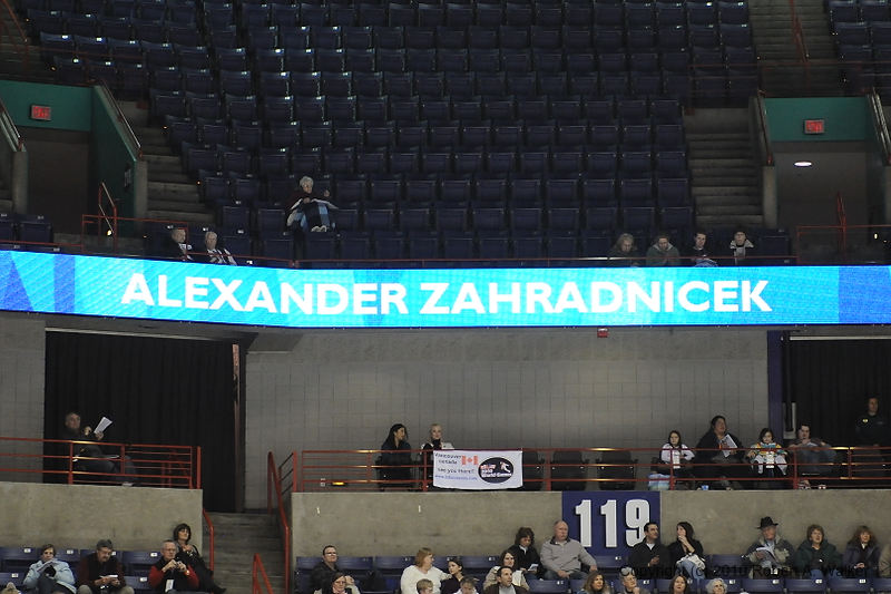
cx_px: 446
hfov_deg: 19.5
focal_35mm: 105
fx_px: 2598
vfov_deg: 13.0
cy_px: 297
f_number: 2.8
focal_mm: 70
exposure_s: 1/250
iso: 1400
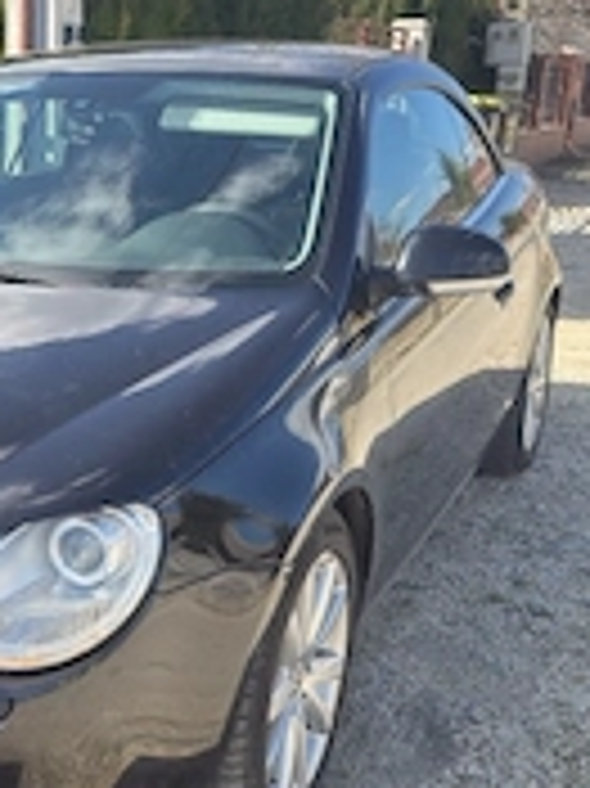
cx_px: -18
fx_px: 1251
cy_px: 495
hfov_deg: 25.1
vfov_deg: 34.8
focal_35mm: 55
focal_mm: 6.76
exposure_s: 1/1295
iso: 80
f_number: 1.78
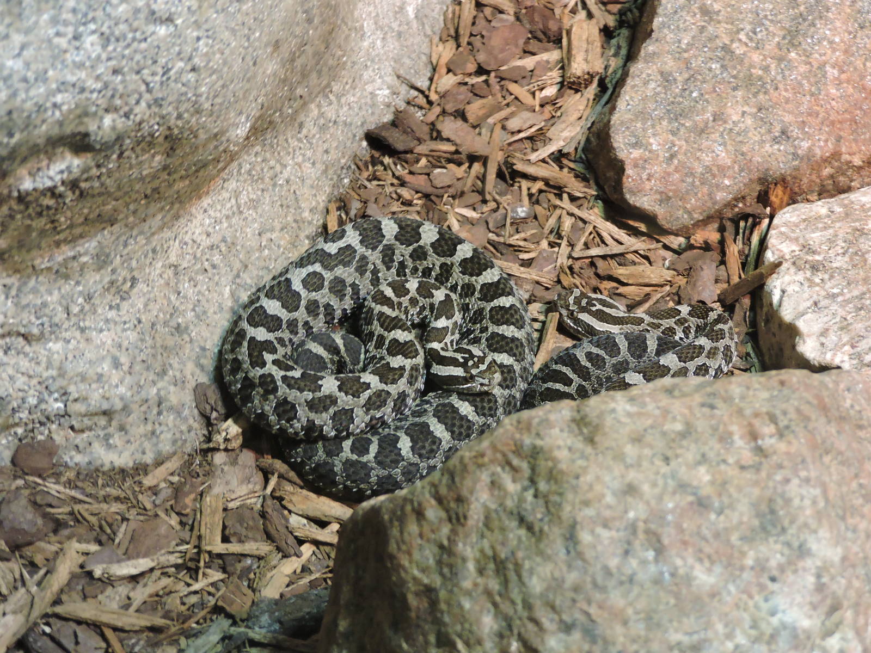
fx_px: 2516
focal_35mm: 100
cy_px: 326
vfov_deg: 14.8
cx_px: 436
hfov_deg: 19.6
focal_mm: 17.8
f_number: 4.1
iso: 800
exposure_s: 1/20
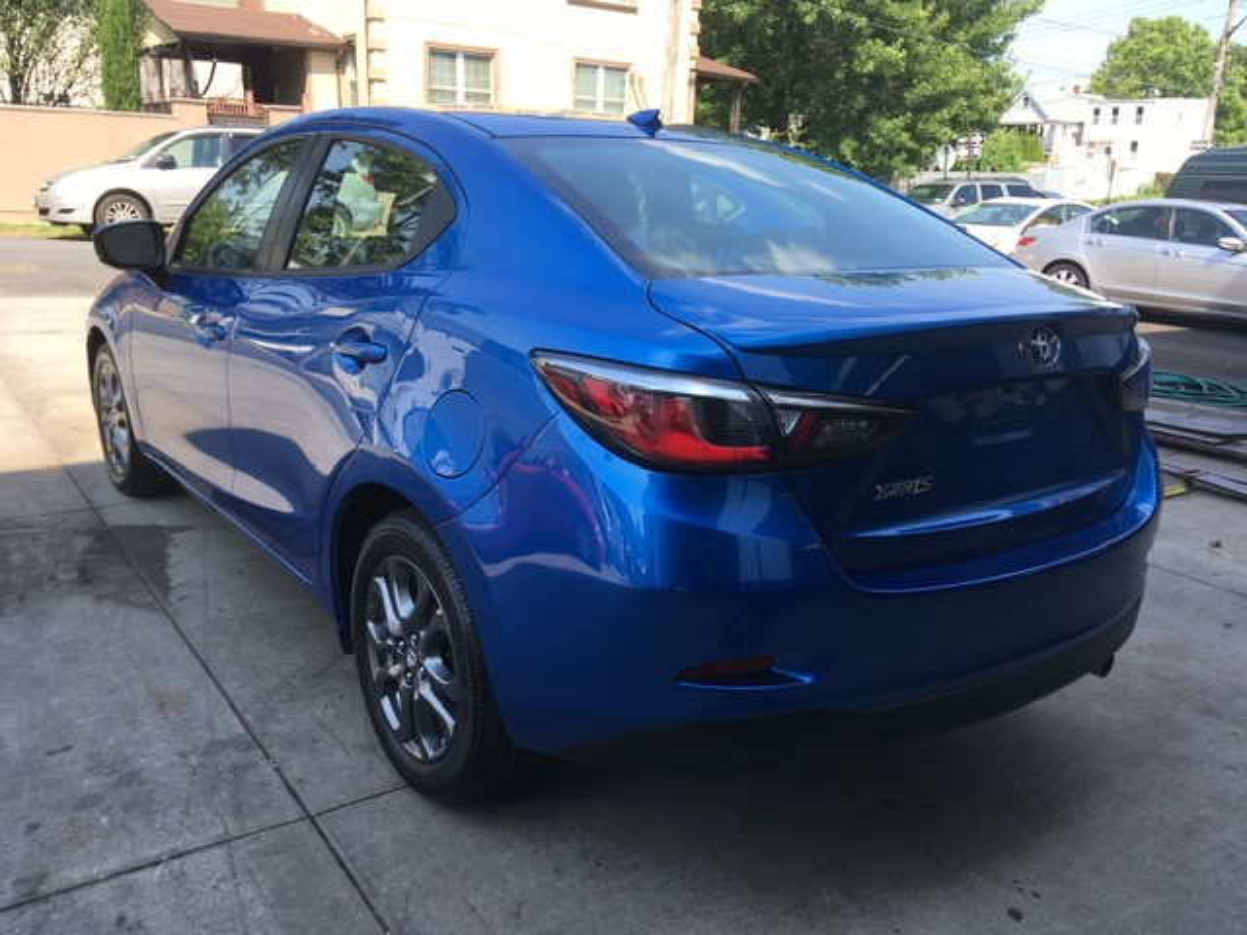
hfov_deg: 61.7
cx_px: 624
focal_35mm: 29
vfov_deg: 48.2
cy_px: 468
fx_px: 1045
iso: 25
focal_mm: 4.15
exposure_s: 1/458
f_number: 2.2
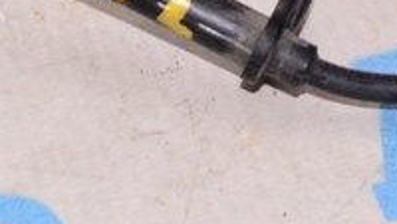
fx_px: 2877
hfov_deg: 7.9
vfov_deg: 4.4
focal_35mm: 273
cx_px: 361
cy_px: -318
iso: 1600
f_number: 8
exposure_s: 1/200
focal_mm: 34
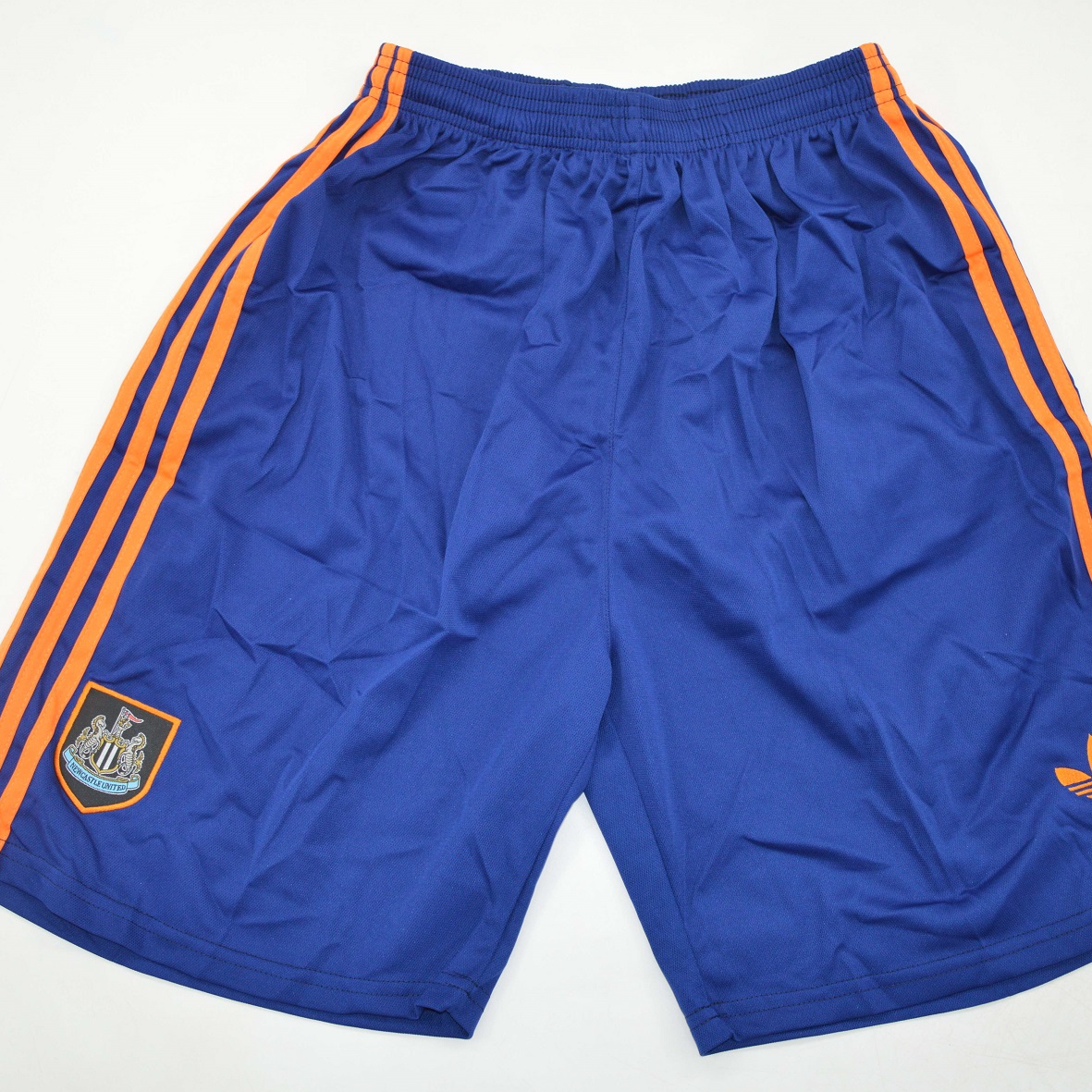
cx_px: 590
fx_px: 1736
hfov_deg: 34.9
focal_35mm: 49
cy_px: 546
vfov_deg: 34.9
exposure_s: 1/200
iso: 400
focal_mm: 25
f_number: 4.5
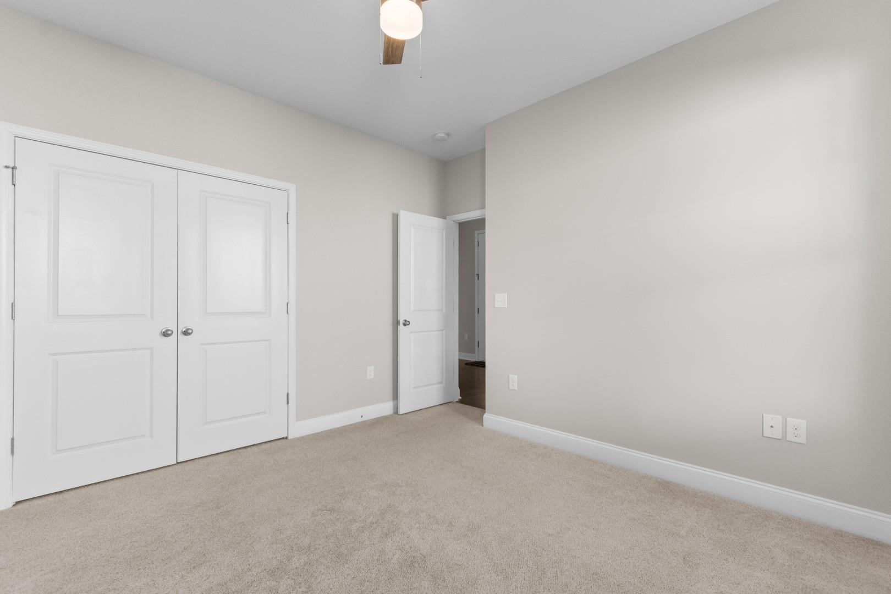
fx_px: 371
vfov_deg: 77.3
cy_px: 297
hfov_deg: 100.4
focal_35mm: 15
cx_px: 446
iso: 100
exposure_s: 1/3
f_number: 4.5
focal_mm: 10
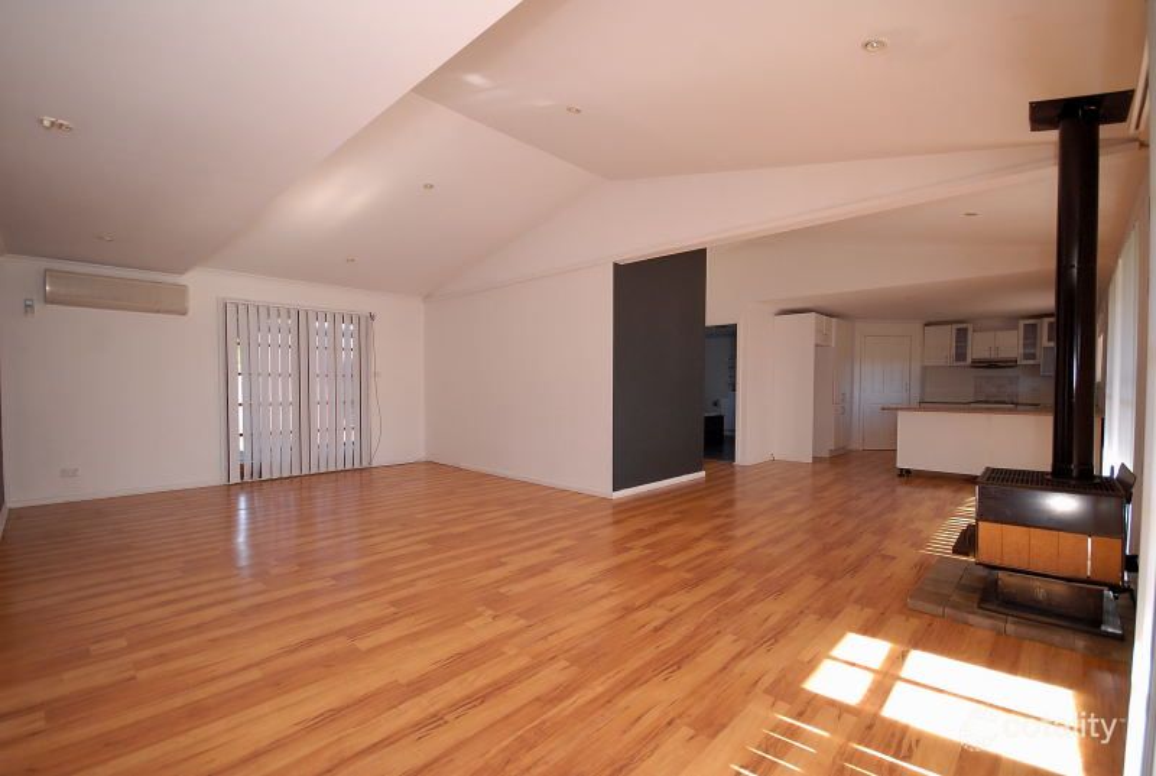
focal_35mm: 15
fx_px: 483
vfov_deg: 77.6
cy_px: 388
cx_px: 578
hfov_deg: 100.3
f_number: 4.5
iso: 320
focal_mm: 10
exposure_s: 1/80
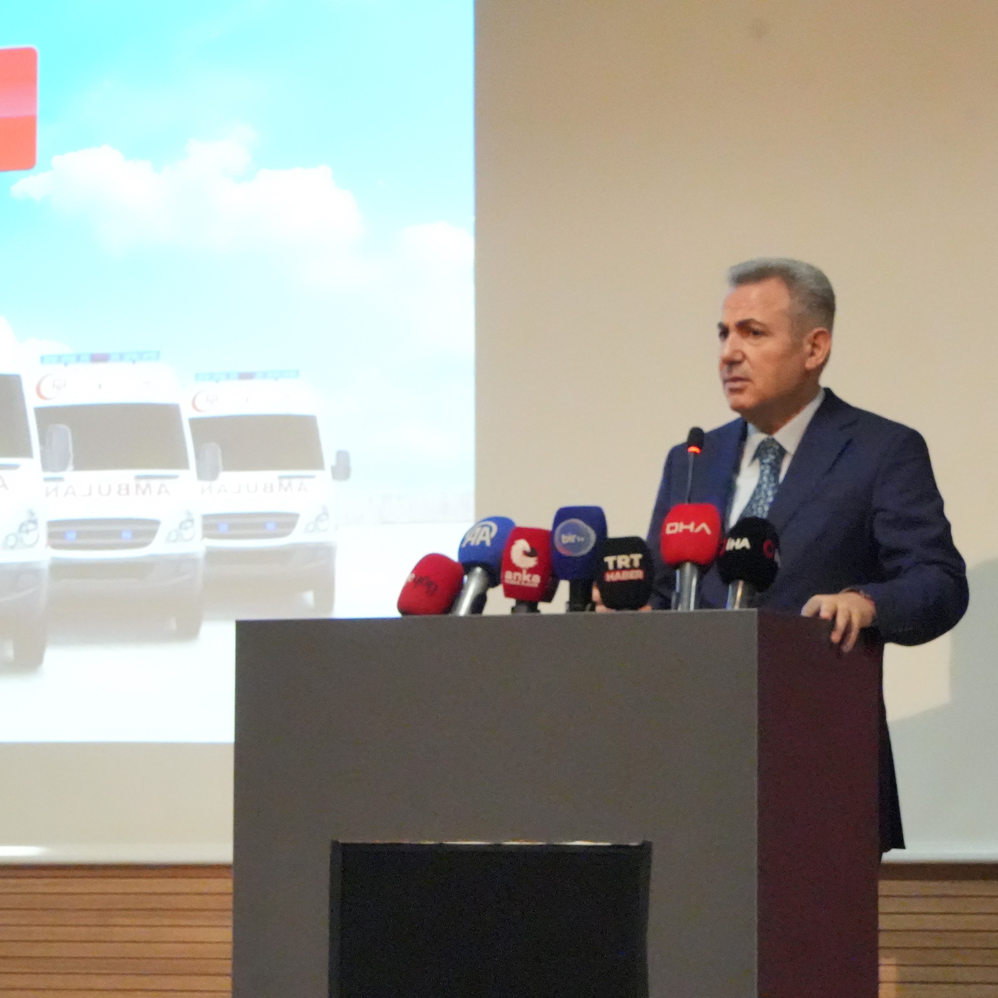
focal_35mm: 134
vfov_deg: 13.0
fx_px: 4371
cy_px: 499
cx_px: 609
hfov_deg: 13.0
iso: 20000
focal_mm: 70
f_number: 10
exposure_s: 1/125
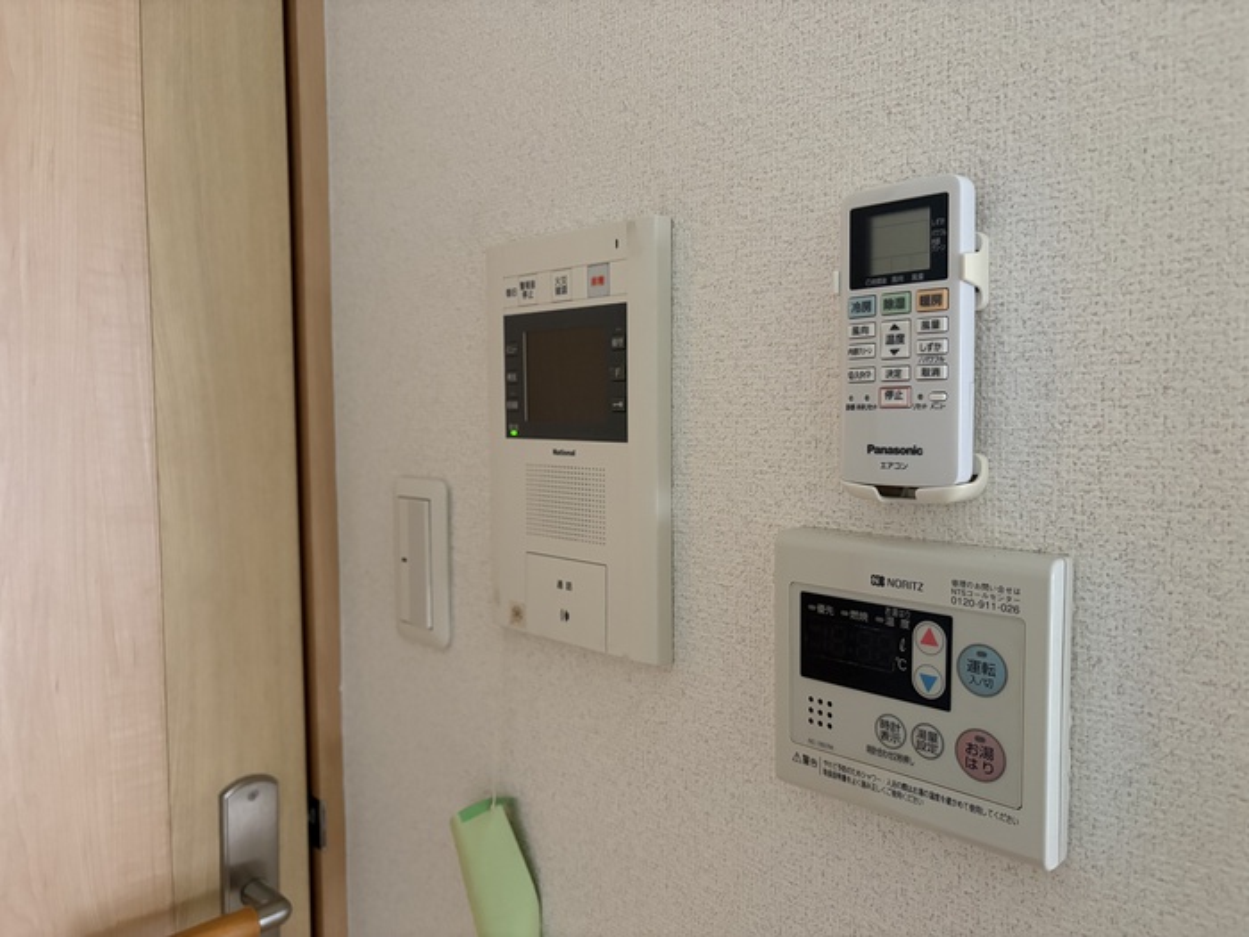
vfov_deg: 53.1
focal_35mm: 26
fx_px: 938
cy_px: 468
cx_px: 624
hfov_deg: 67.3
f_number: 1.6
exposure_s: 1/40
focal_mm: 5.96
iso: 400
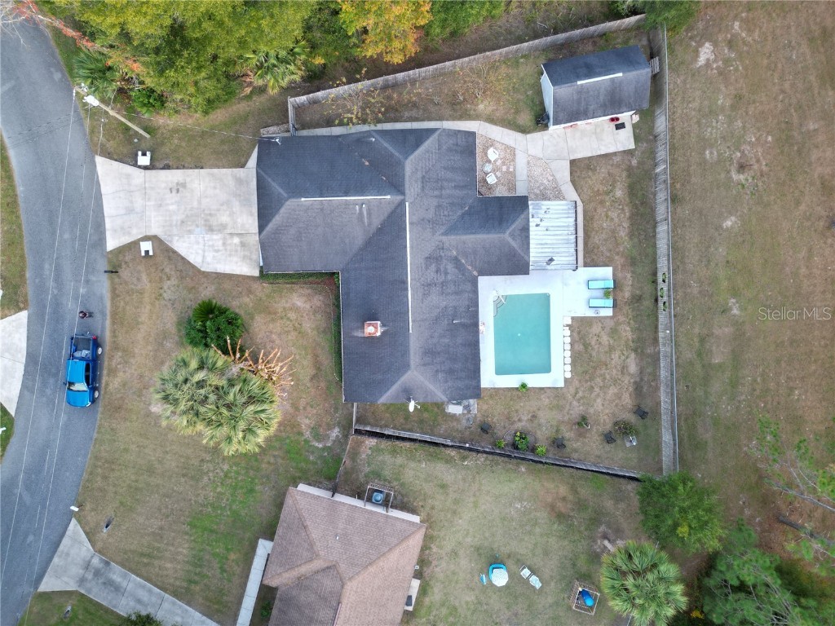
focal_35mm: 24
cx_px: 418
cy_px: 313
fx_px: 579
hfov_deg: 71.6
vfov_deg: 56.8
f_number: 1.7
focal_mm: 6.72
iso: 130
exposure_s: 1/15
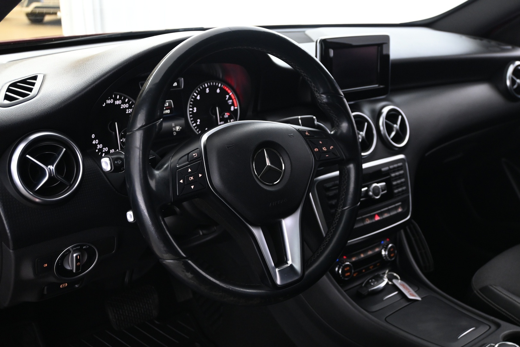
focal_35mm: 38
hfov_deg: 51.3
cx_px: 260
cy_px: 174
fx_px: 542
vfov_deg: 35.5
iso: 1600
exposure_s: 1/8
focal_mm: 25
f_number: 4.2
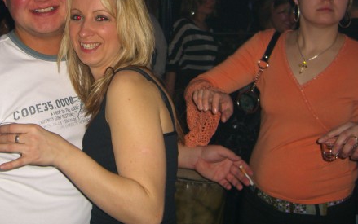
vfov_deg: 23.2
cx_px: 126
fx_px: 537
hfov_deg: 36.6
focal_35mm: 55
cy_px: 42
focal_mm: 7.9
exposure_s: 1/60
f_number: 2.8
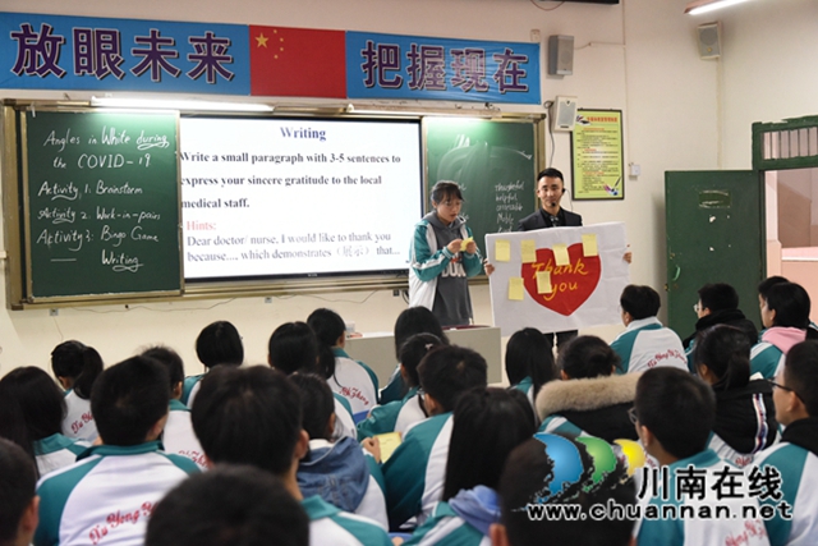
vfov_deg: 26.0
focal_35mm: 52
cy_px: 273
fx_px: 1182
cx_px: 409
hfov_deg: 38.2
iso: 5000
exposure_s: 1/100
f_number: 5
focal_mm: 52
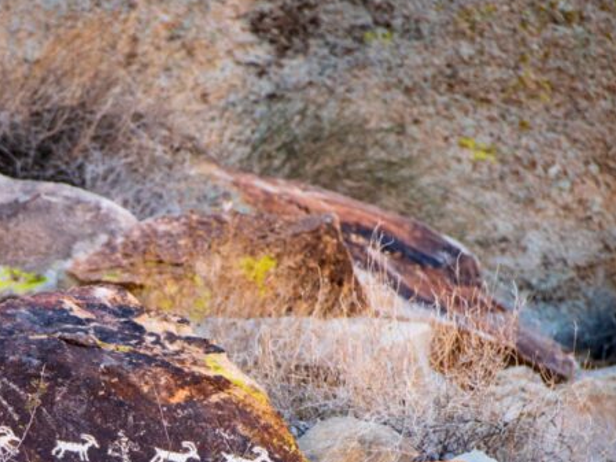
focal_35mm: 789
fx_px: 14044
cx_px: 80
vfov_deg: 1.9
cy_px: 457
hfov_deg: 2.5
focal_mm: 240
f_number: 5.6
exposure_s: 1/200
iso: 200
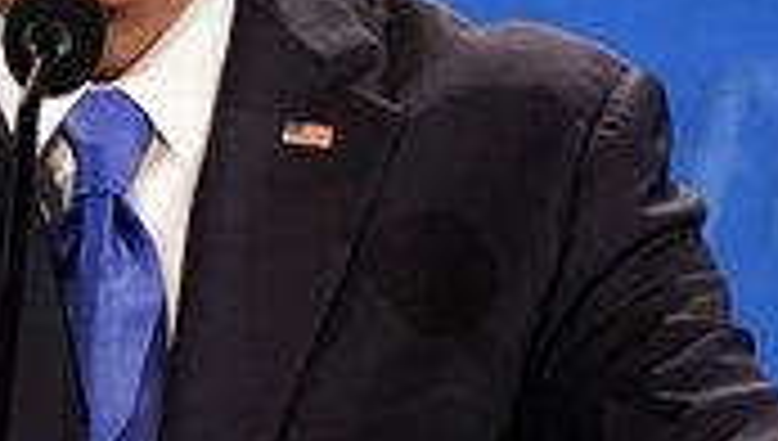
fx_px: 22504
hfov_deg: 2.0
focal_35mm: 1089
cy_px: -40
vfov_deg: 1.1
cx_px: 94
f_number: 5.6
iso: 4000
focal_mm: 352
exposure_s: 1/250
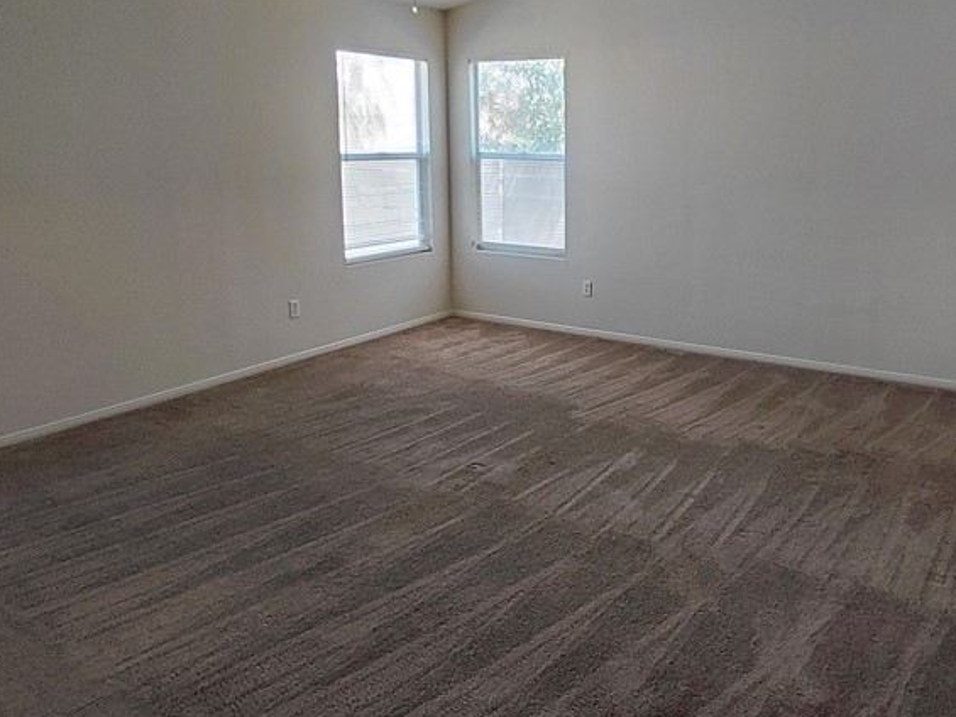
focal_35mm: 29
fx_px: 801
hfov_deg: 60.6
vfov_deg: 47.7
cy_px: 262
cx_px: 613
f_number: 2.2
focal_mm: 1.64
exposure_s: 1/60
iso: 100
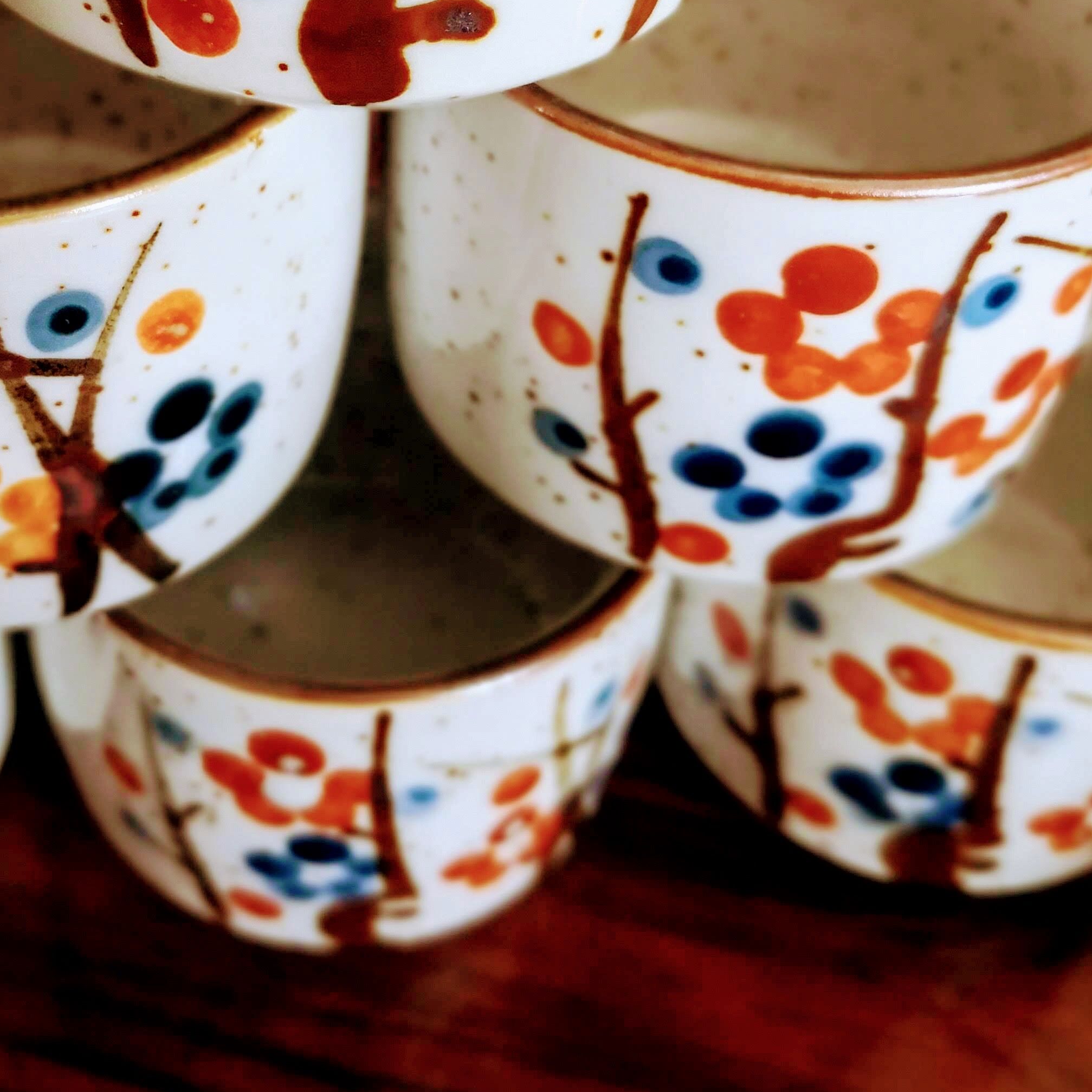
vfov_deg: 34.7
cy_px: 186
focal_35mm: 47
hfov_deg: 35.6
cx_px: 329
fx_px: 1677
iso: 250
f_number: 4
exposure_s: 1/33.3
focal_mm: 3.95
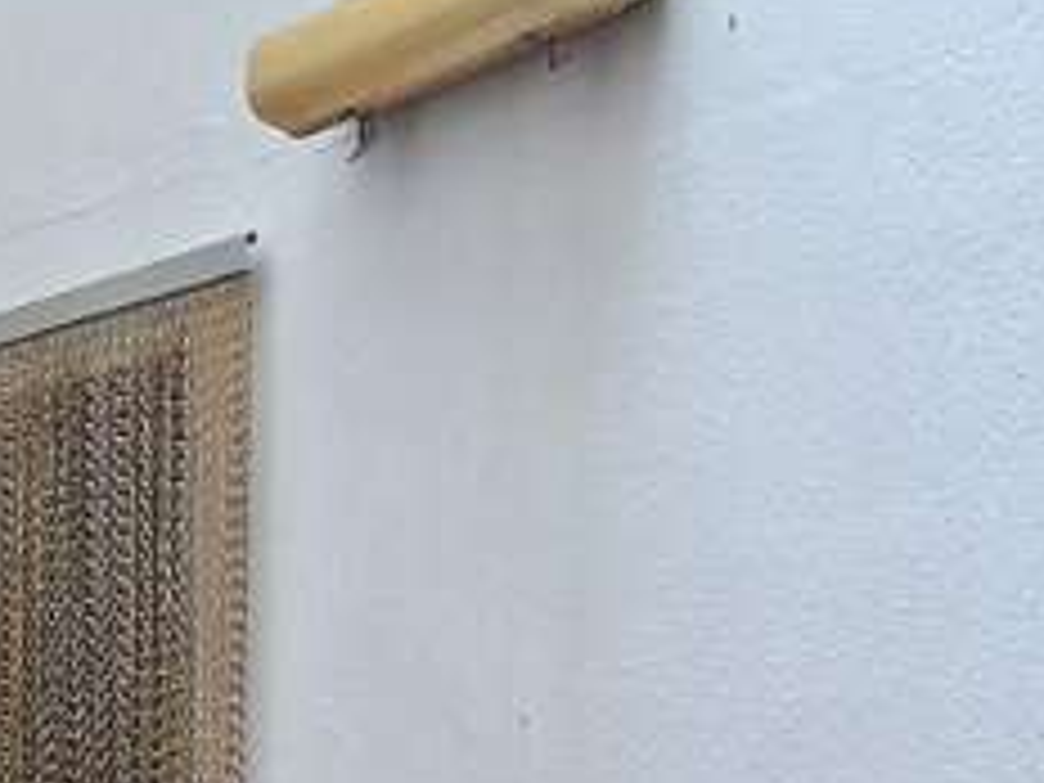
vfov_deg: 9.7
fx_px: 4494
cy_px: 1177
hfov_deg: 12.9
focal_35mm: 149
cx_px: -180
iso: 200
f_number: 1.8
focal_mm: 5.54
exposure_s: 1/100
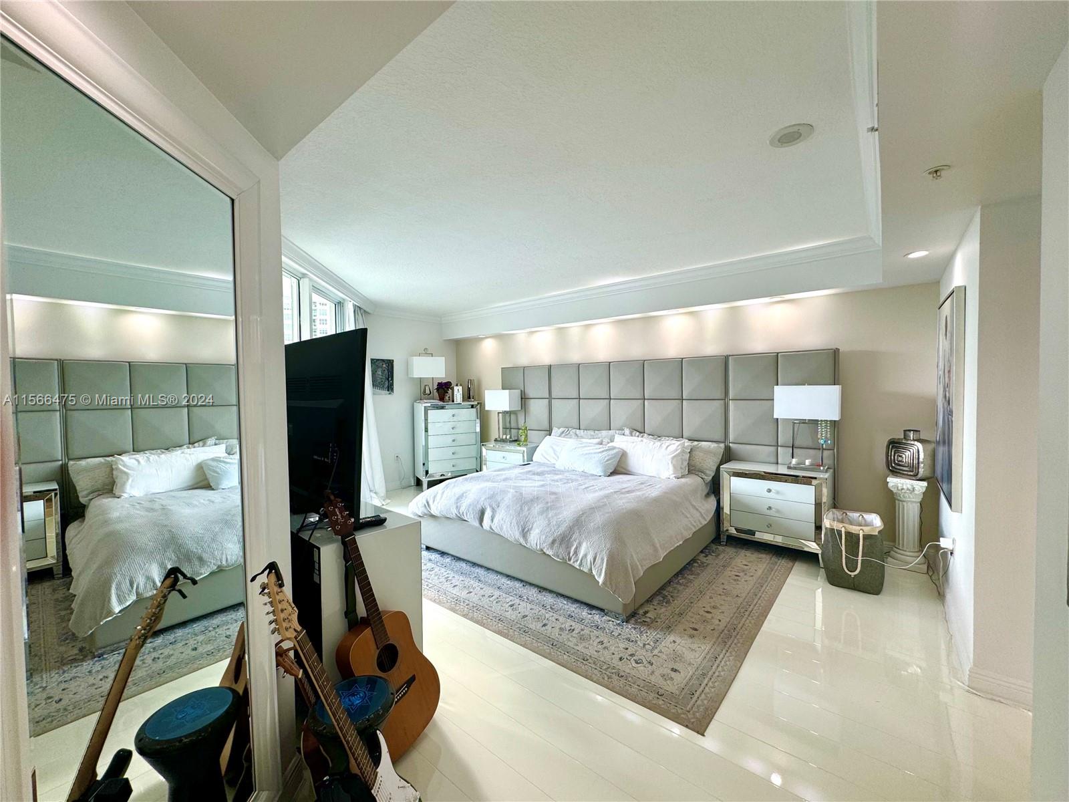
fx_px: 432
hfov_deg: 102.1
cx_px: 534
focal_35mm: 14
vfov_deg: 85.7
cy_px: 401
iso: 64
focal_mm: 2.22
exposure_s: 1/120
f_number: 2.2
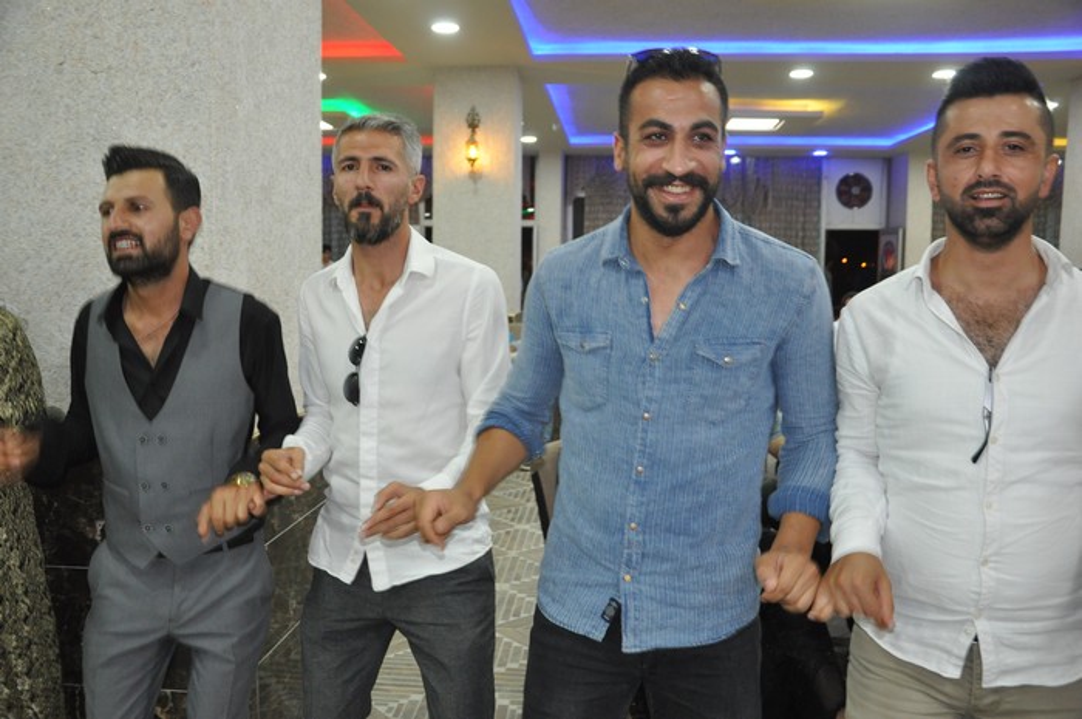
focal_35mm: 32
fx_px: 946
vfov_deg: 41.6
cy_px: 360
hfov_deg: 59.5
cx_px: 541
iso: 1250
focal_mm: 21
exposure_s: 1/60
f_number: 4.5
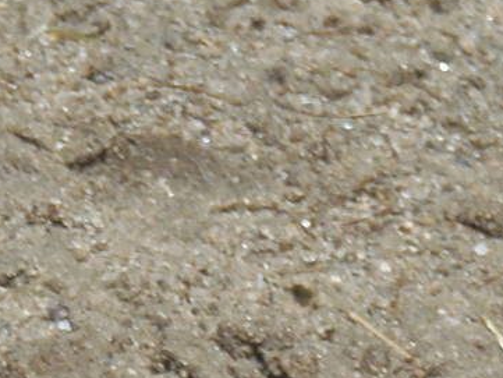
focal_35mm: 1236
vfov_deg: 1.2
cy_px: 82
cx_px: -383
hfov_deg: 1.6
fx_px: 17966
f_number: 5.2
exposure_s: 1/250
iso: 64
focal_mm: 51.7
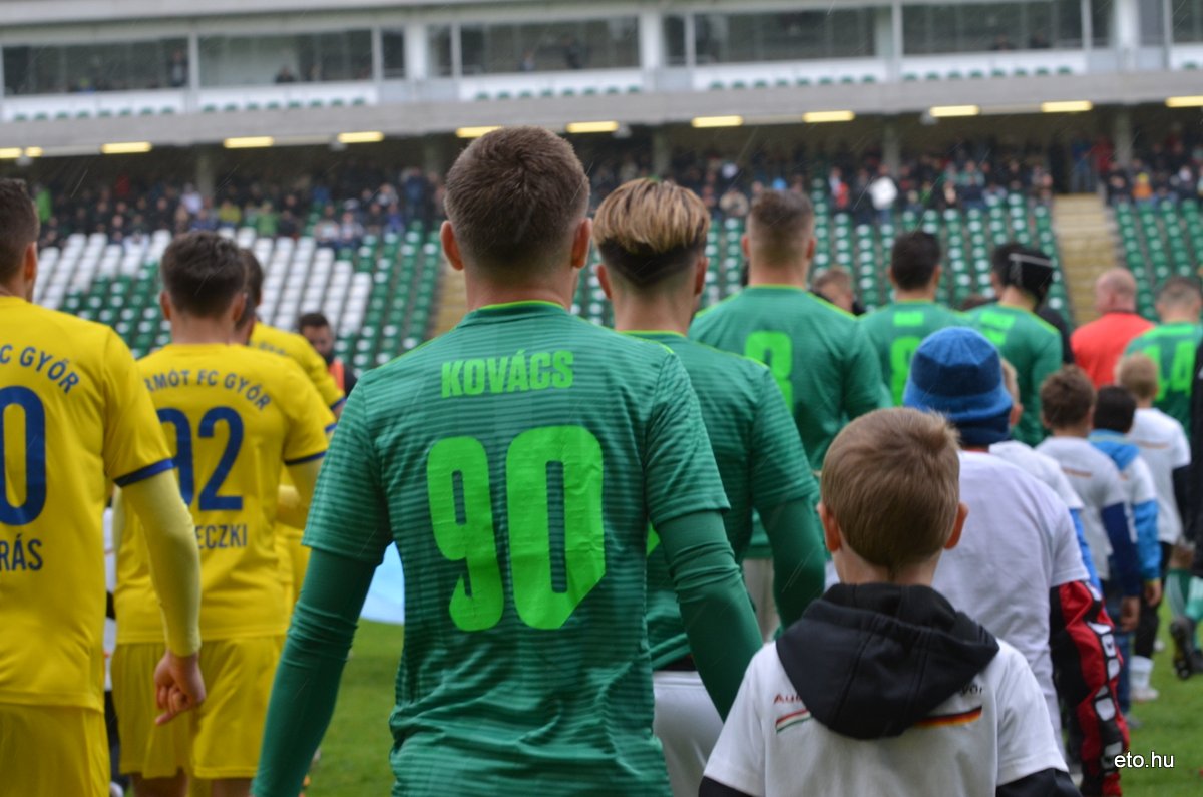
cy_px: 398
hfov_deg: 19.5
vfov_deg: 13.0
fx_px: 3502
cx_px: 602
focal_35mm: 105
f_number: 7.1
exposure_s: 1/160
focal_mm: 70
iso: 500
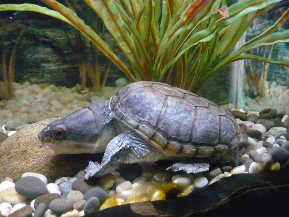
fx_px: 276
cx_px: 144
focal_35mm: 33
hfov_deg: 55.4
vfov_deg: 42.9
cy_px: 108
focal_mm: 5.5
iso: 800
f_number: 2.8
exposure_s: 1/8
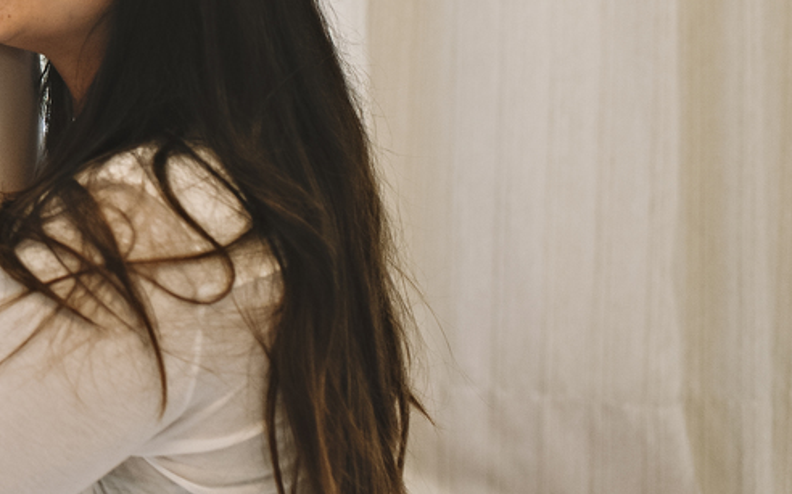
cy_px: -51
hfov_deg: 22.0
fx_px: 1877
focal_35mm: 87
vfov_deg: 14.6
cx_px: -169
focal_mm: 35
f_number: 2.2
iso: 800
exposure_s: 1/160
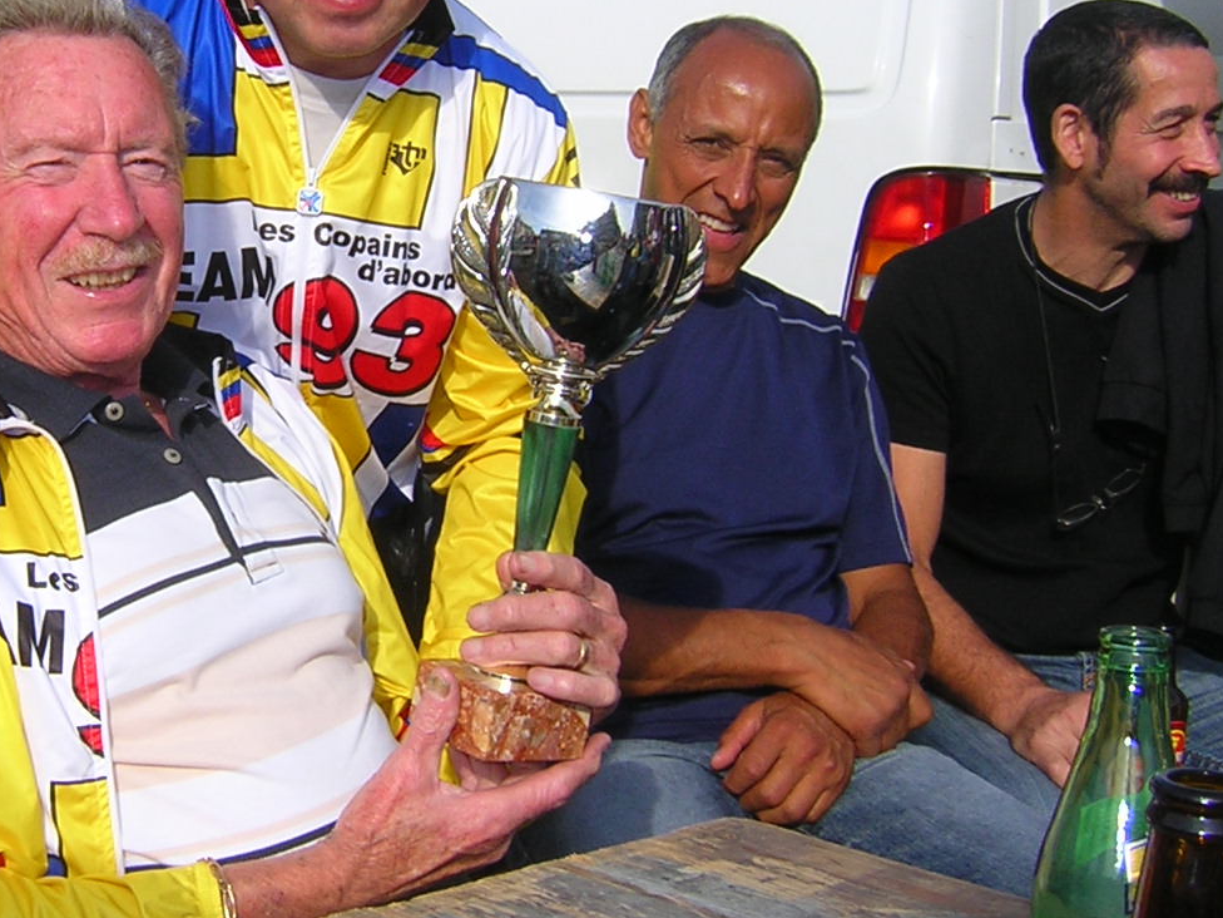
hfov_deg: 31.8
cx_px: 234
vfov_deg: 24.6
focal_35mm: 59
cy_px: 267
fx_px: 2084
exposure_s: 1/345
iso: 100
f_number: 5.2
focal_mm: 4.7
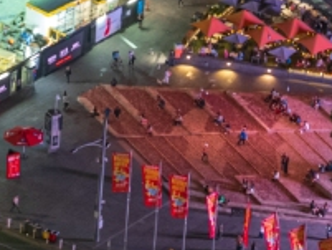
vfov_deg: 2.3
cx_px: -96
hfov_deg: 3.1
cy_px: -473
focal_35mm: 648
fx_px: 6219
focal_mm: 110
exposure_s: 1/15
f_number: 2
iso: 800
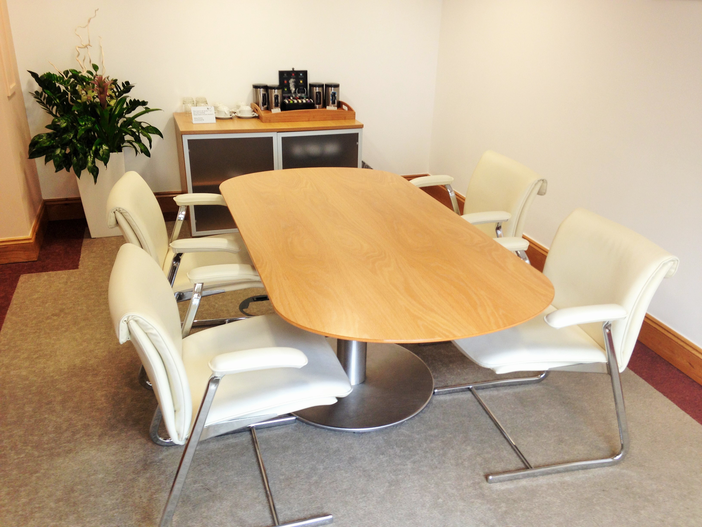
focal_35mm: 33
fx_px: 669
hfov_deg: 55.4
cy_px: 264
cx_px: 351
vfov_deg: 42.9
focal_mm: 4.12
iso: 50
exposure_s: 1/20
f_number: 2.4
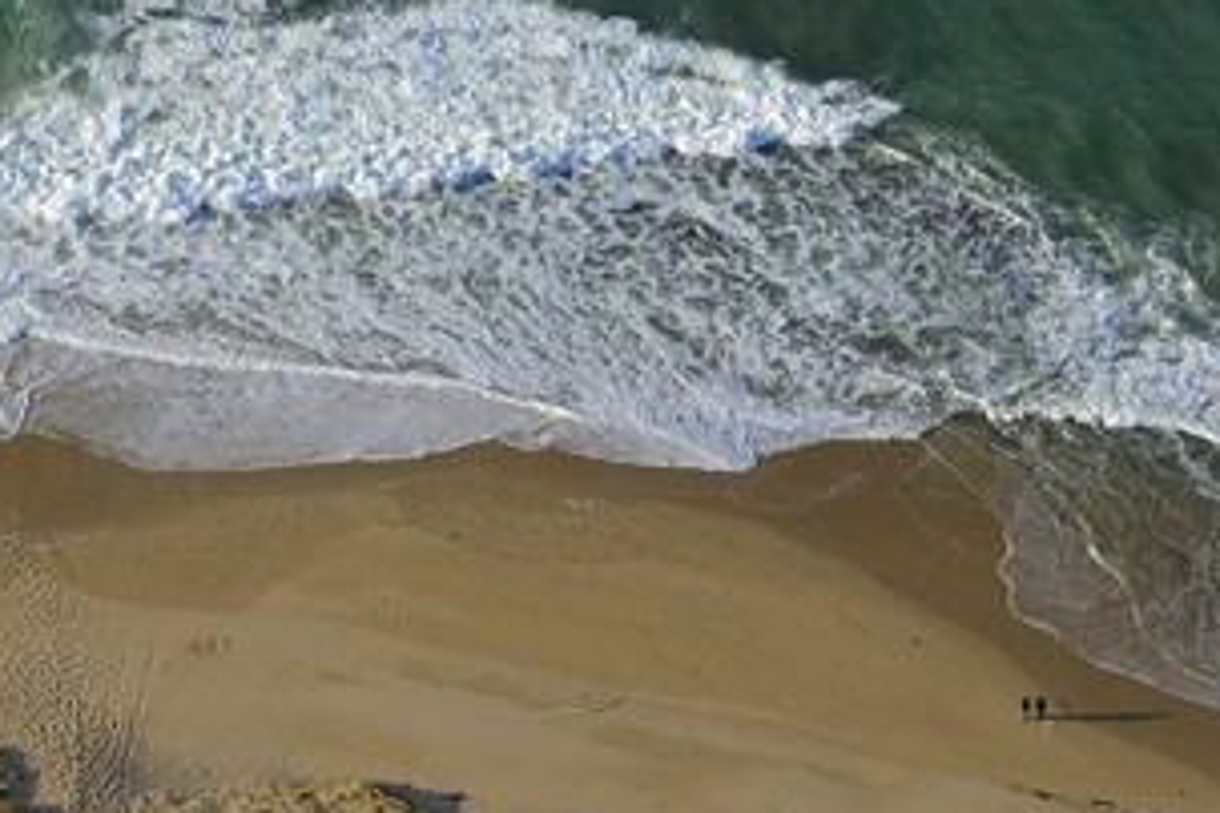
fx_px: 3389
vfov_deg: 13.7
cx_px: 614
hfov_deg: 20.4
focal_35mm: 100
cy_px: 386
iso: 100
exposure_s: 1/640
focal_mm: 48
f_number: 5
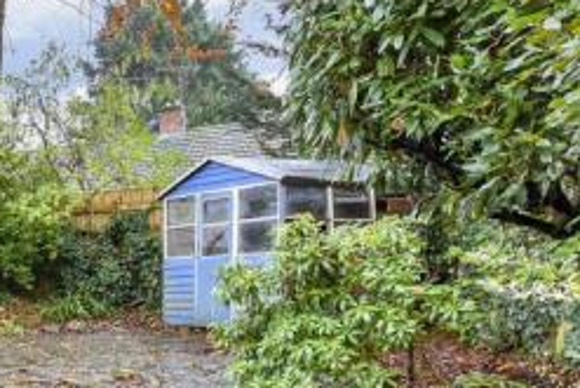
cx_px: -170
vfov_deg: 29.5
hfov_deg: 32.8
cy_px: 281
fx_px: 725
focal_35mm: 45
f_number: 8
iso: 160
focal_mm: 11.5
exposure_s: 1/8
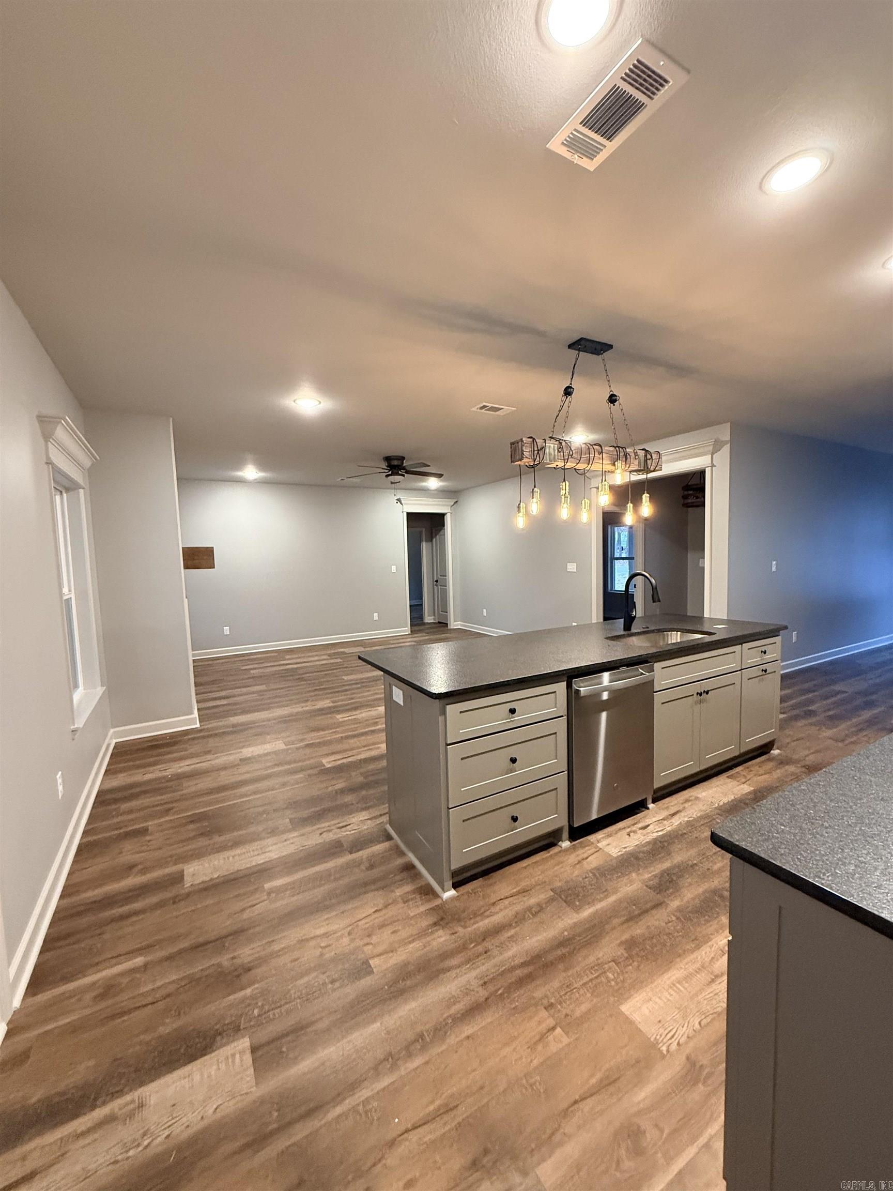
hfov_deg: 85.7
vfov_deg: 102.1
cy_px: 596
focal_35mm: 14
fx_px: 482
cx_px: 446
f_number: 2.2
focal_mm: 2.22
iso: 500
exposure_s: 1/60
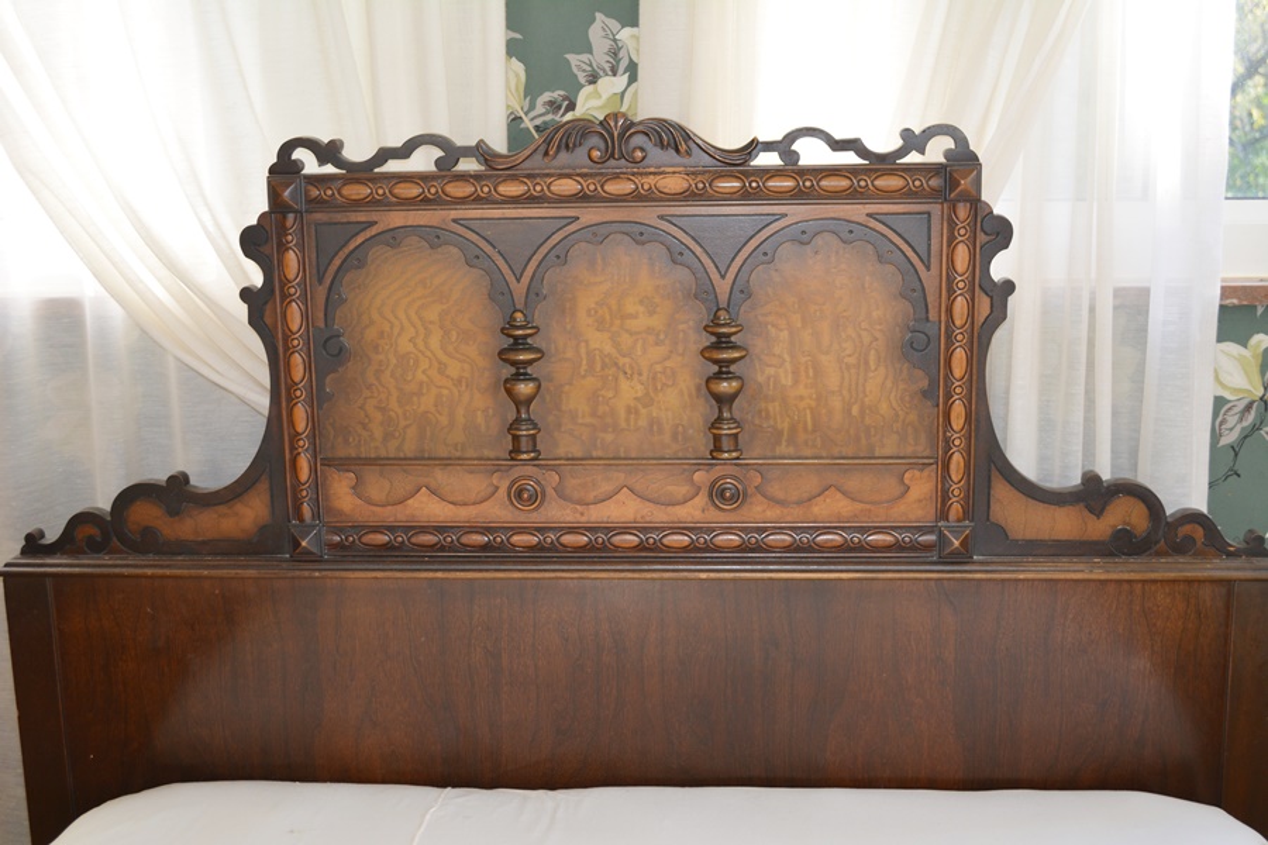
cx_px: 634
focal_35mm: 48
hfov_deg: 41.1
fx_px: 1691
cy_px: 422
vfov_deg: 28.1
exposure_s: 1/80
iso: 400
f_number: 4.8
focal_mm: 32
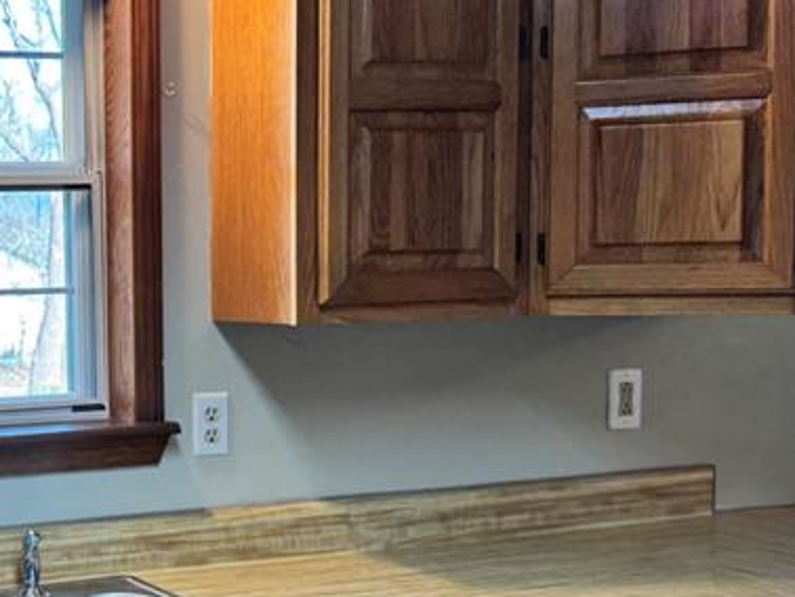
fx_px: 1494
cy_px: 399
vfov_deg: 22.5
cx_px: 17
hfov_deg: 28.2
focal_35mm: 65
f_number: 1.78
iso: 160
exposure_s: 1/120
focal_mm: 6.76
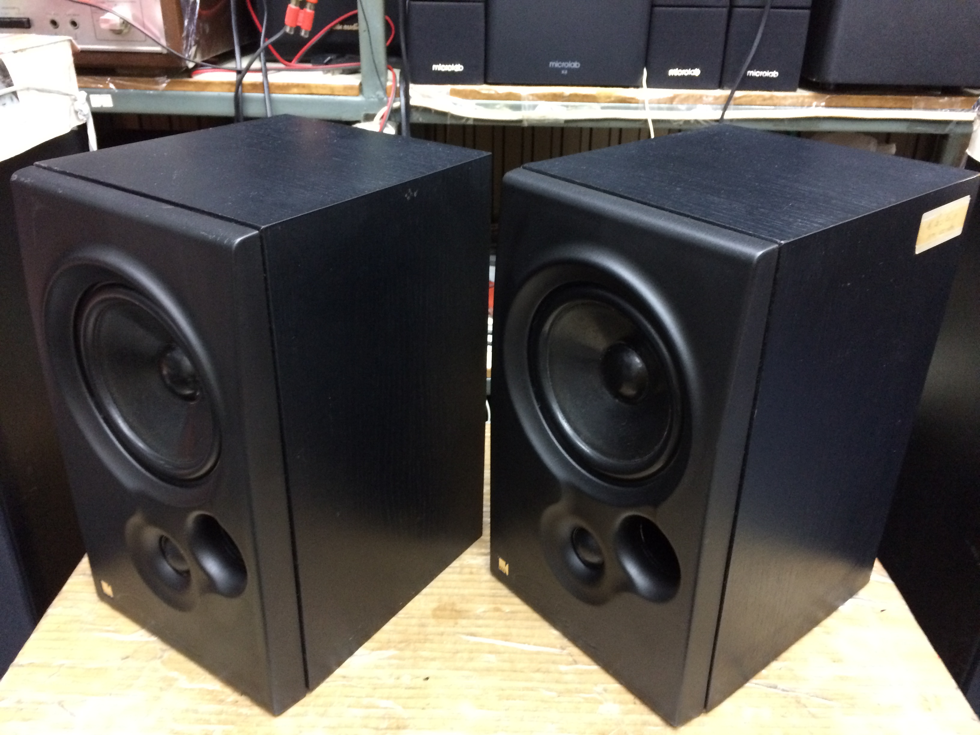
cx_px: 490
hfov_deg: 61.7
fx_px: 821
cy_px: 368
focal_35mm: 29
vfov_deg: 48.2
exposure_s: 1/20
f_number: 2.2
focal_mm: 4.15
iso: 320
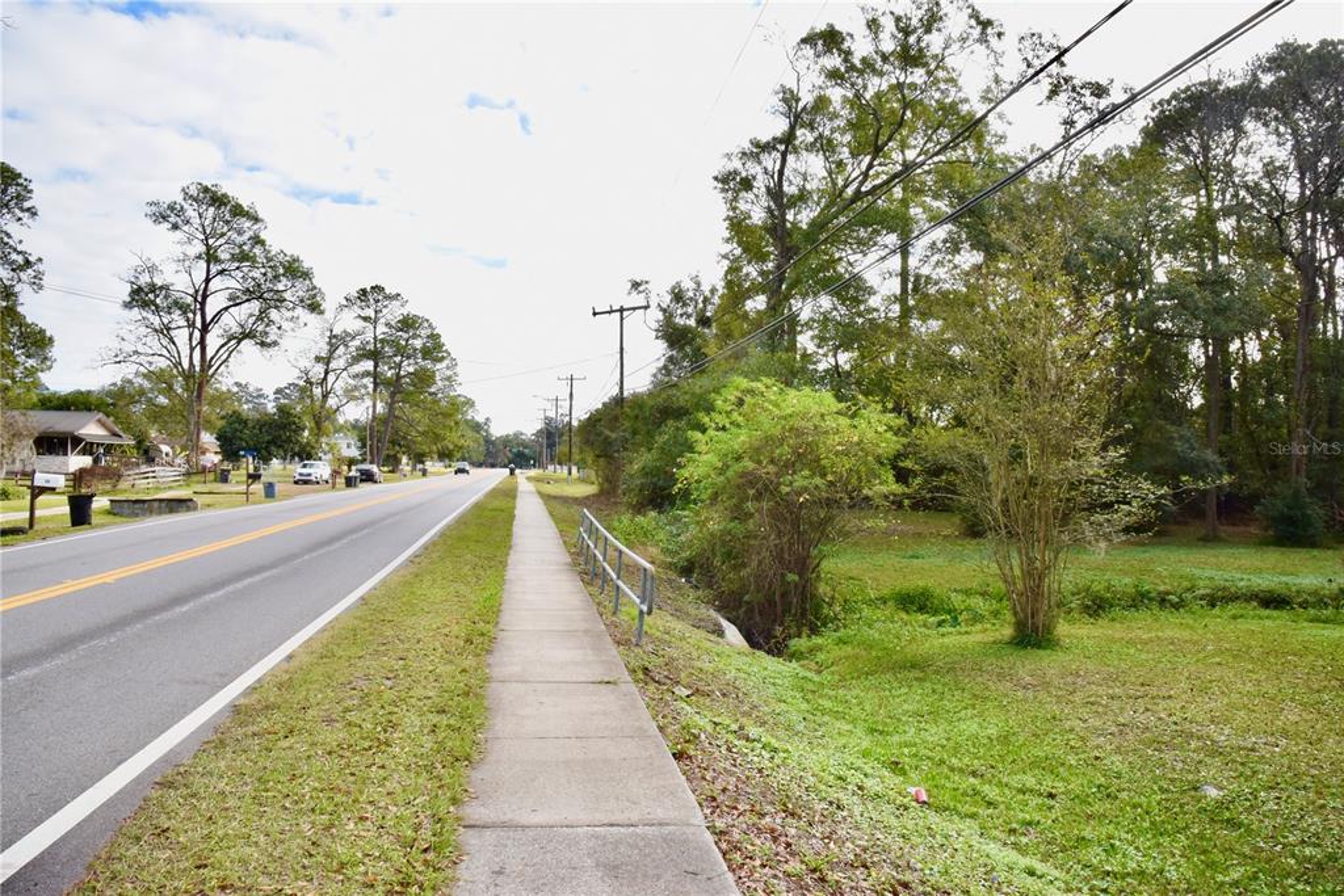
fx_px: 896
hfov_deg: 73.7
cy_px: 448
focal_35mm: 24
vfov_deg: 53.1
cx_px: 672
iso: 1250
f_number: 22
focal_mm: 24
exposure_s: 1/200
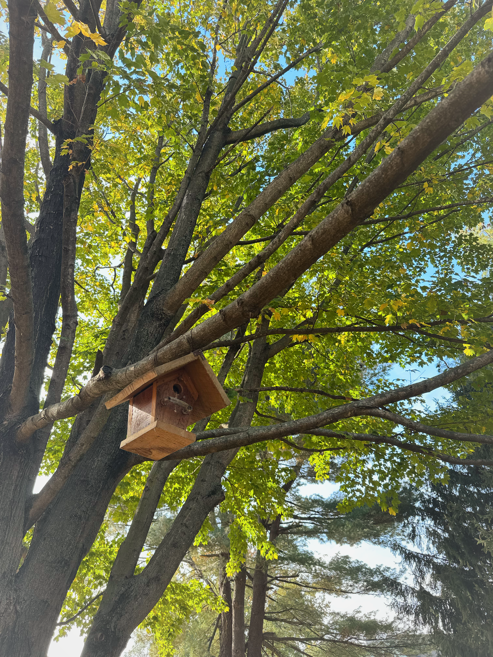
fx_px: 456
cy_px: 328
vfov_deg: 71.6
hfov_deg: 56.8
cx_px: 246
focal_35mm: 24
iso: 80
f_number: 1.78
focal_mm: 6.76
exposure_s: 1/477
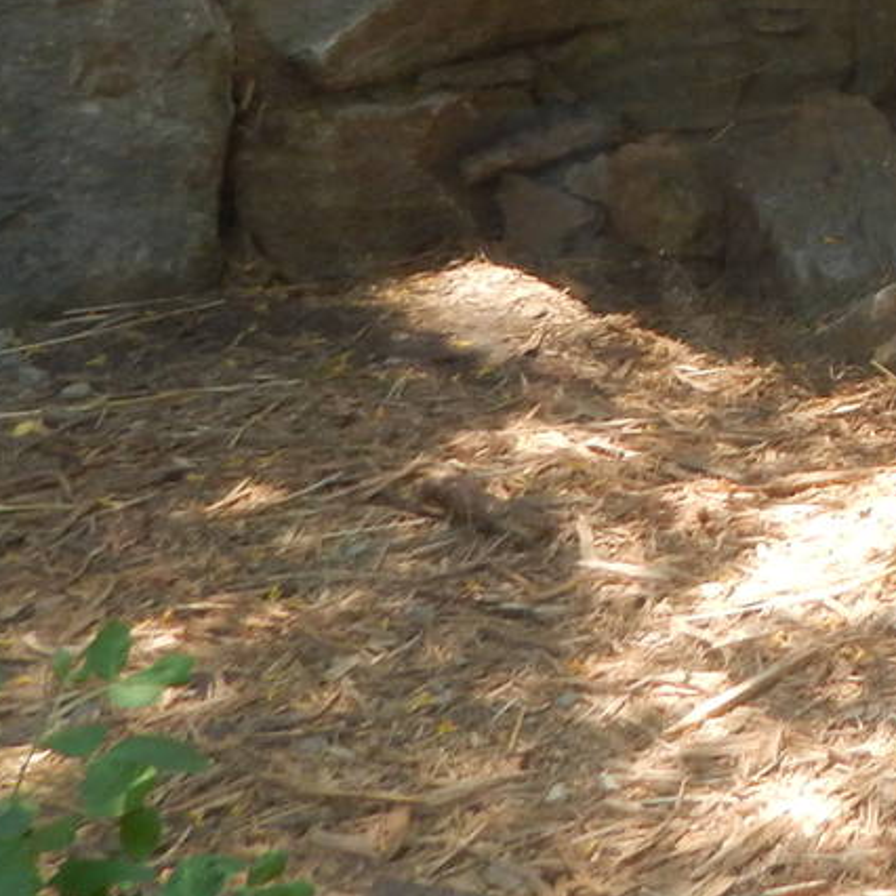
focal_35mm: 73
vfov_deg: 21.4
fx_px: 2138
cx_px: 1533
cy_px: -278
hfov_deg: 19.0
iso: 180
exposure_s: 1/250
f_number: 3
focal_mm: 4
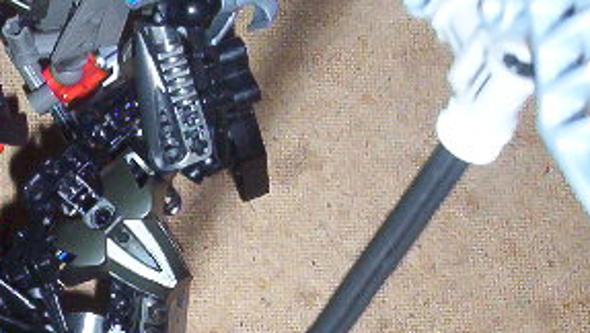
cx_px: 21
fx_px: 1895
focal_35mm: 121
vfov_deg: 10.0
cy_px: 259
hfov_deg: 17.4
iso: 140
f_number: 4.5
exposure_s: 1/30
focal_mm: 6
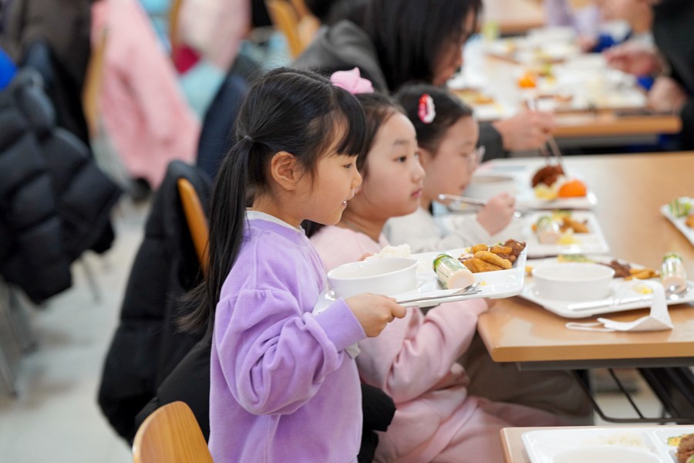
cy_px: 232
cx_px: 347
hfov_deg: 16.5
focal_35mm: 124
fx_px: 2390
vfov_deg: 11.1
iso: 2000
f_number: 4
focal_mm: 124
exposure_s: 1/160
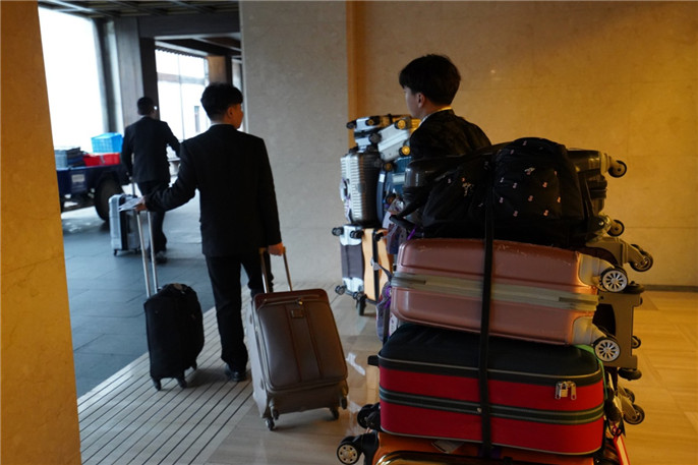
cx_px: 349
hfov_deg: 54.4
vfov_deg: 37.8
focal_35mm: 35
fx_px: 678
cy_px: 232
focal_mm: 35
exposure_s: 1/125
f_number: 4
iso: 8000
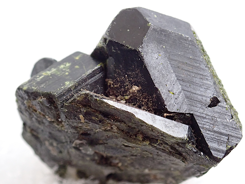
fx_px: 708
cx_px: 122
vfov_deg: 14.8
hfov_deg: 19.6
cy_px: 92
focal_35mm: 100
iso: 800
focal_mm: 18
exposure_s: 1/40
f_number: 4.9
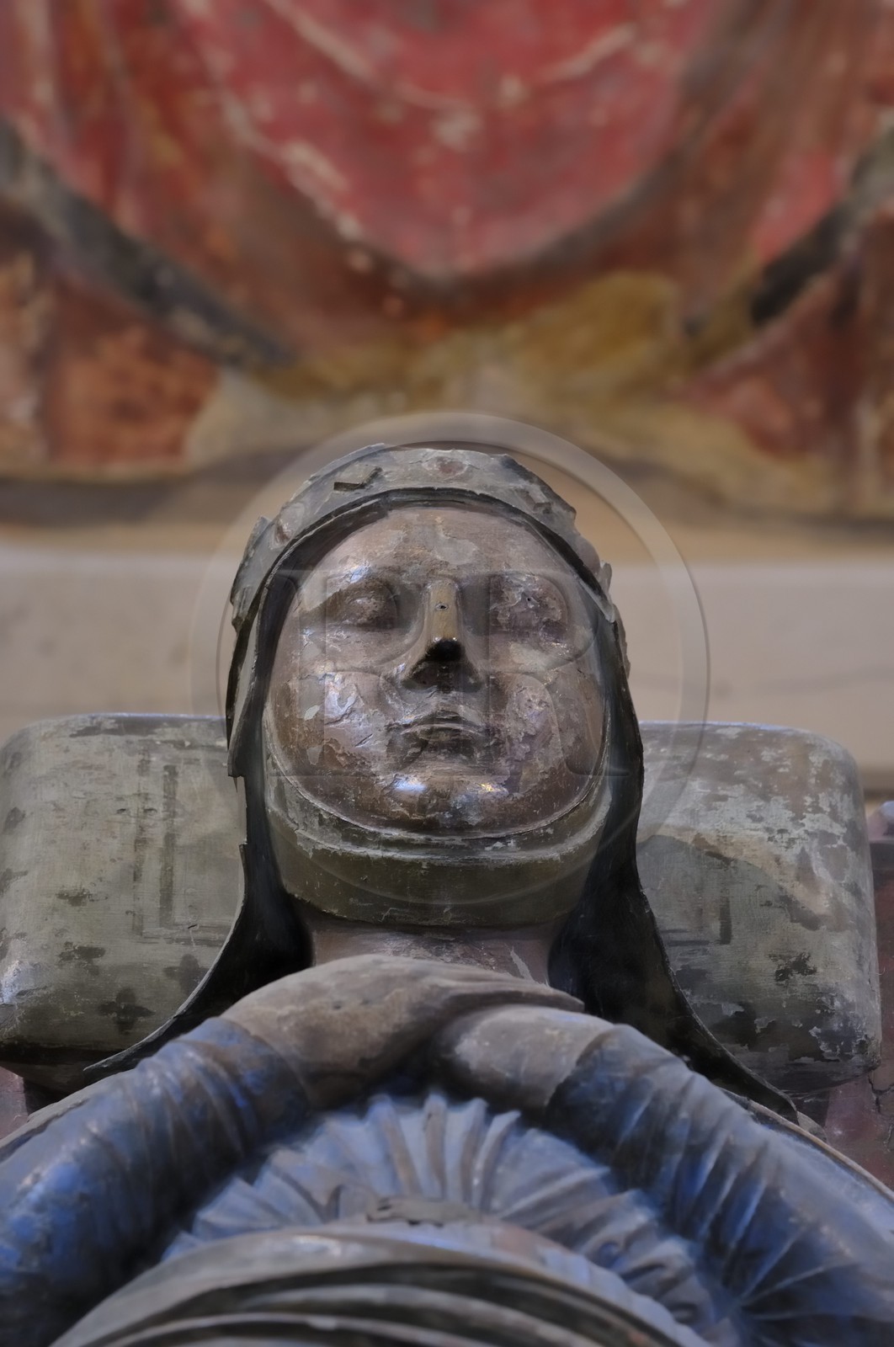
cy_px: 674
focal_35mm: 300
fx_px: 11208
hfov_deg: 4.6
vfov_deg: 6.9
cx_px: 447
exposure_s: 1
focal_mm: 200
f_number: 8
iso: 100
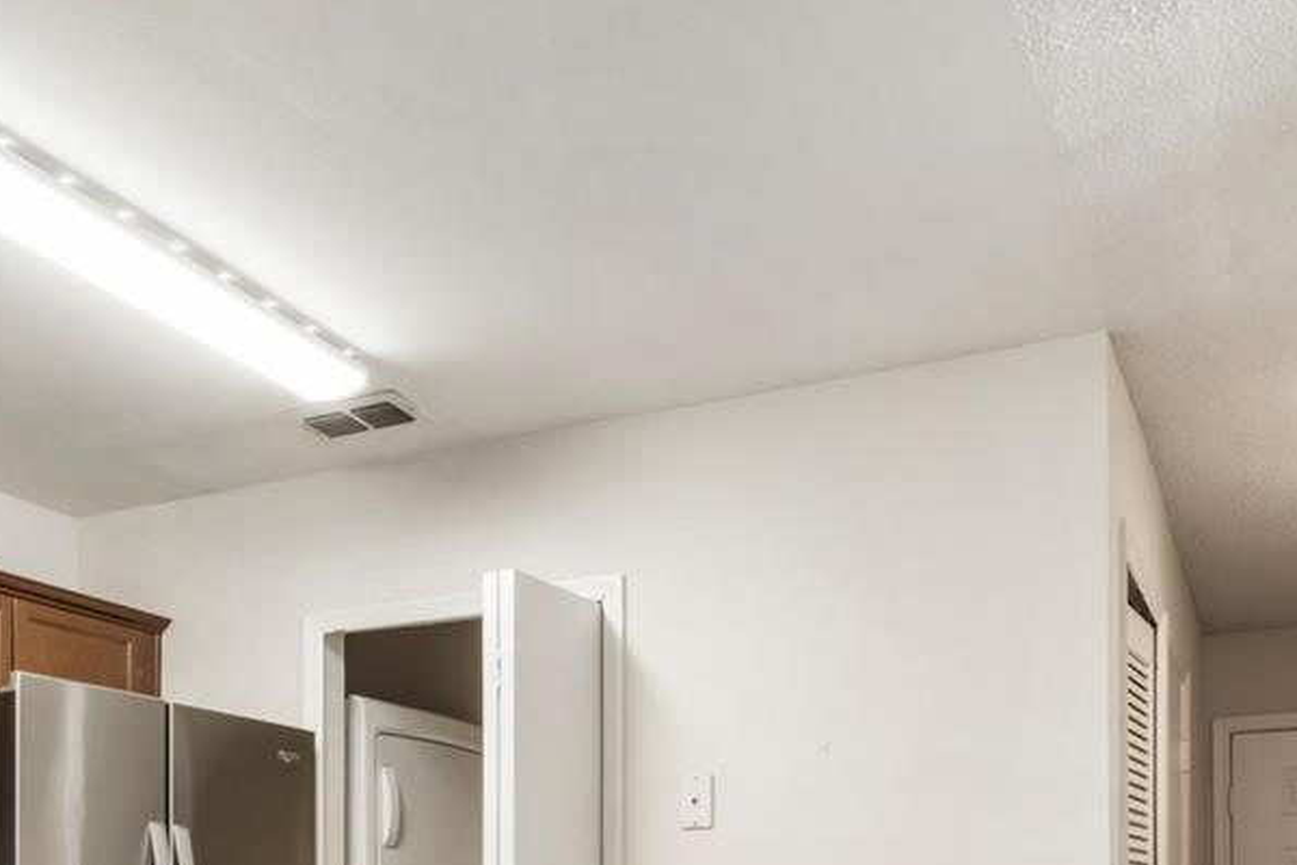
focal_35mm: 40
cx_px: 538
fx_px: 1441
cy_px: 977
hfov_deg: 48.3
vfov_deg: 29.7
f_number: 10
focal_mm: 10
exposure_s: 1/10
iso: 400
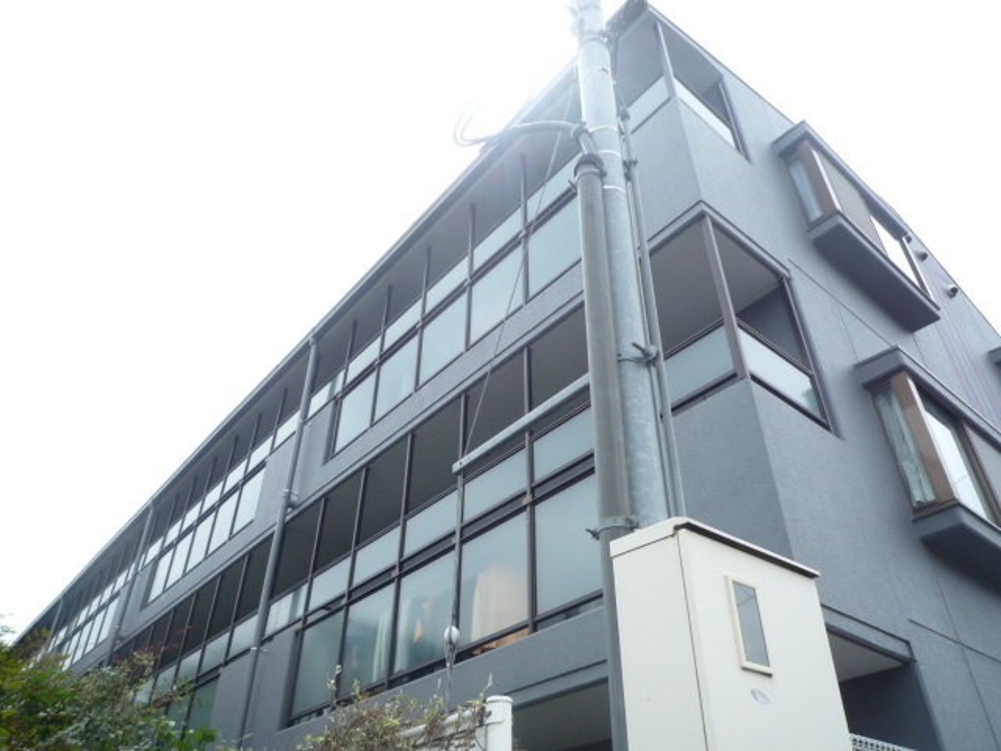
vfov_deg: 54.9
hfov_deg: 69.4
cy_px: 376
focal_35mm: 25
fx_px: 723
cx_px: 500
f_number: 3.5
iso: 100
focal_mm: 4.4
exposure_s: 1/500
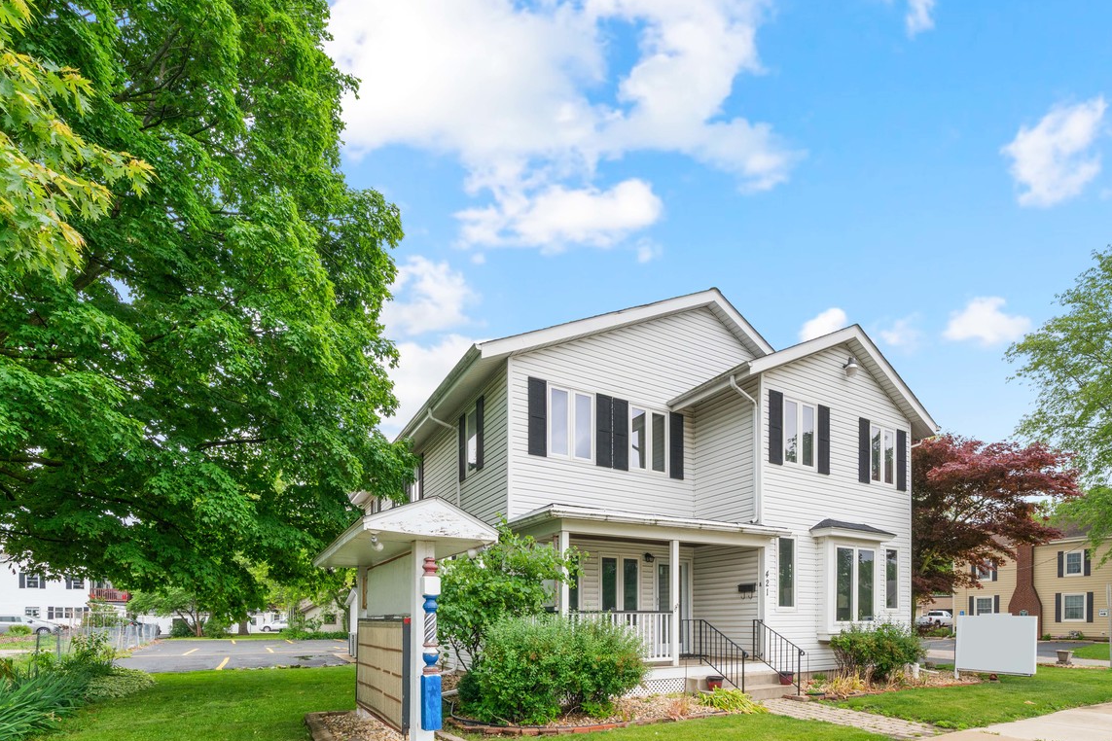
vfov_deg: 68.0
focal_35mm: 17
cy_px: 508
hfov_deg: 92.6
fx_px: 525
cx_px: 641
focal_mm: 12
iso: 400
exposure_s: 1/125
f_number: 10
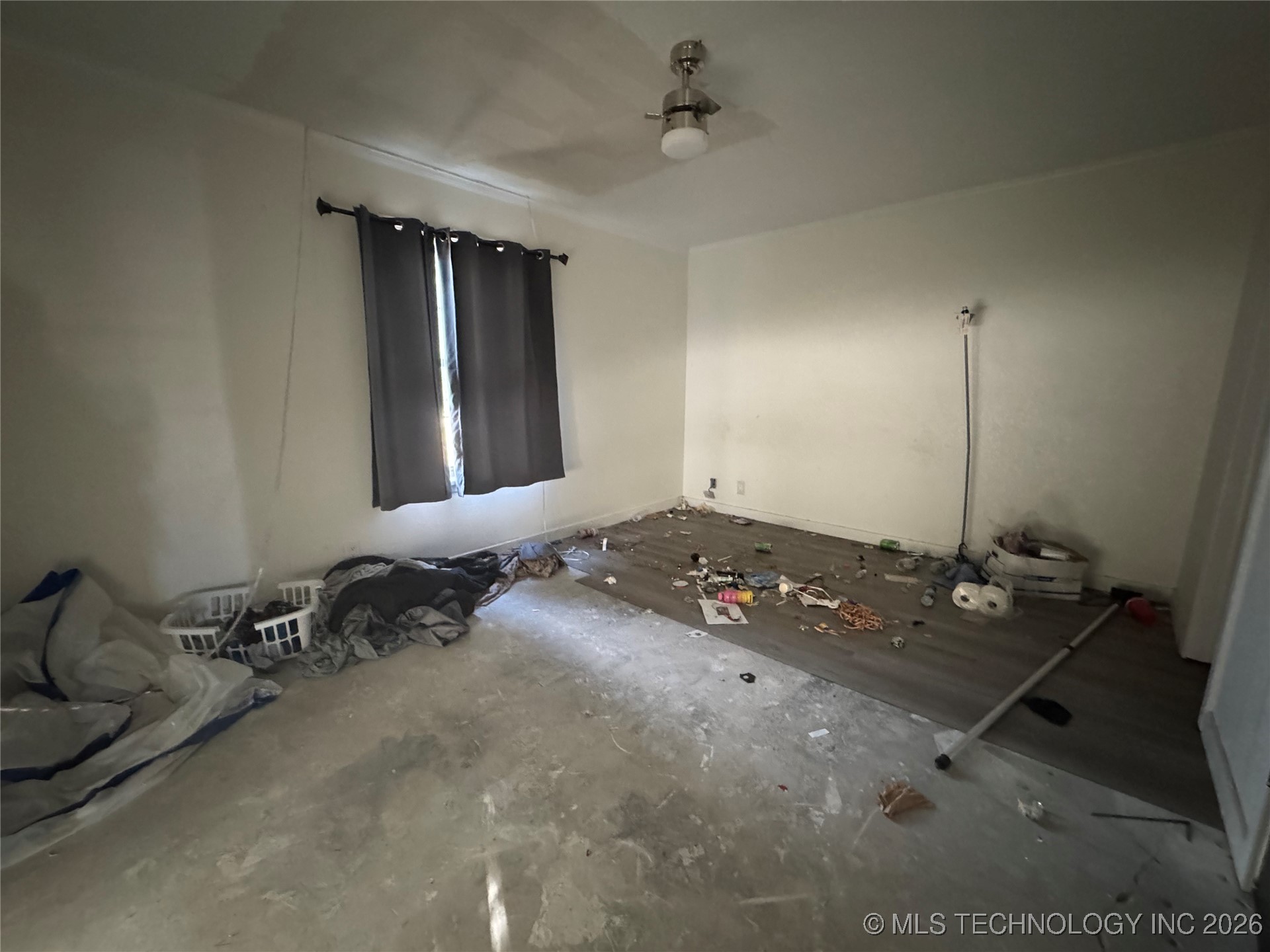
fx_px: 514
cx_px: 635
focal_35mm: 14
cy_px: 476
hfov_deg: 102.1
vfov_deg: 85.7
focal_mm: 2.22
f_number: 2.2
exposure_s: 1/40
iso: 1250
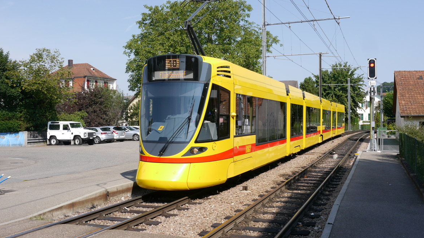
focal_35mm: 40
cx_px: 214
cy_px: 115
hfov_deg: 50.5
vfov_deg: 29.7
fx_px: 450
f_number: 9
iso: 160
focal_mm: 18
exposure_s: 1/250
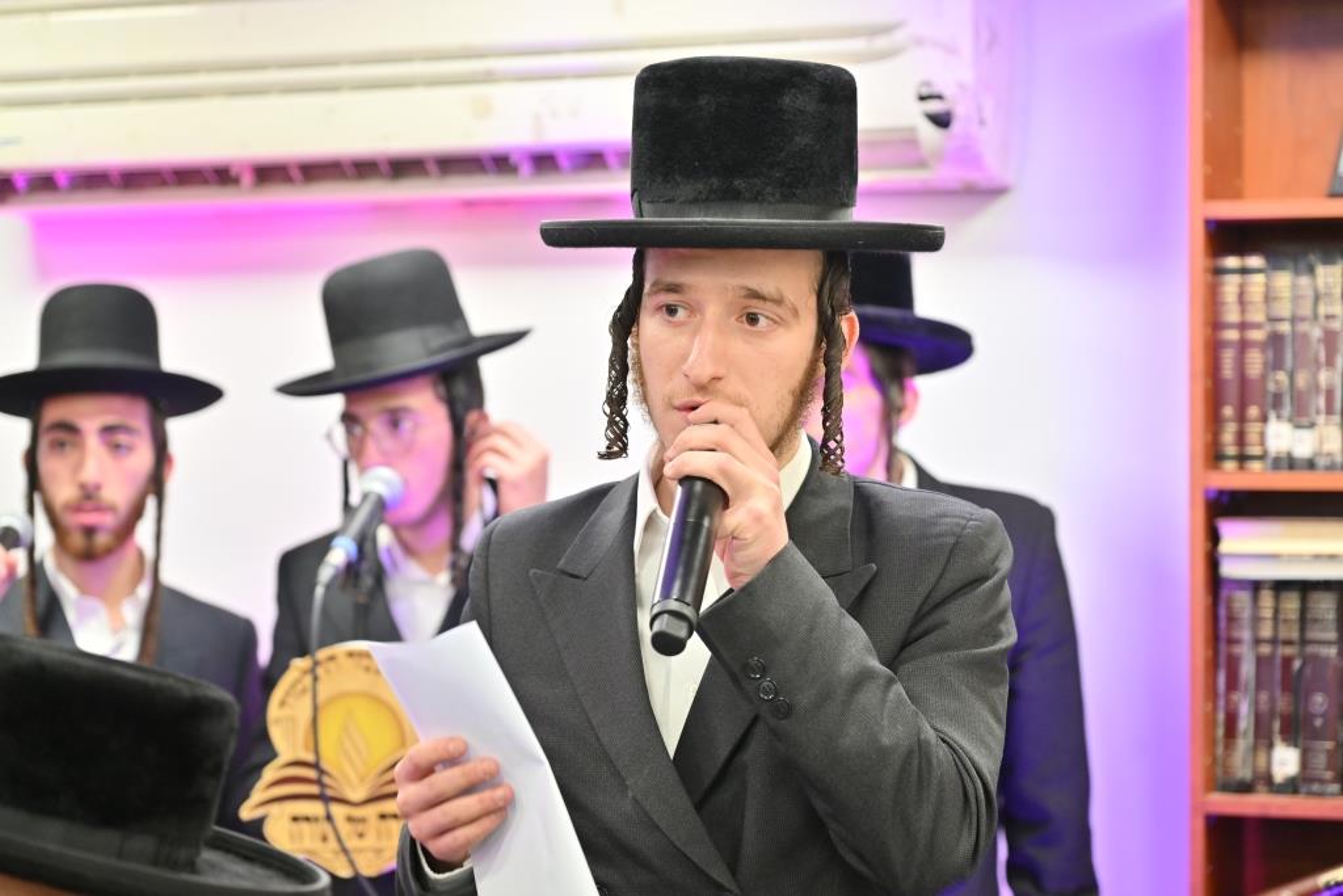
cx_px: 672
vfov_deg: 15.4
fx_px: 3320
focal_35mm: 89
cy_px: 448
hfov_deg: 22.9
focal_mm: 89
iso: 800
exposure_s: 1/160
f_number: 4
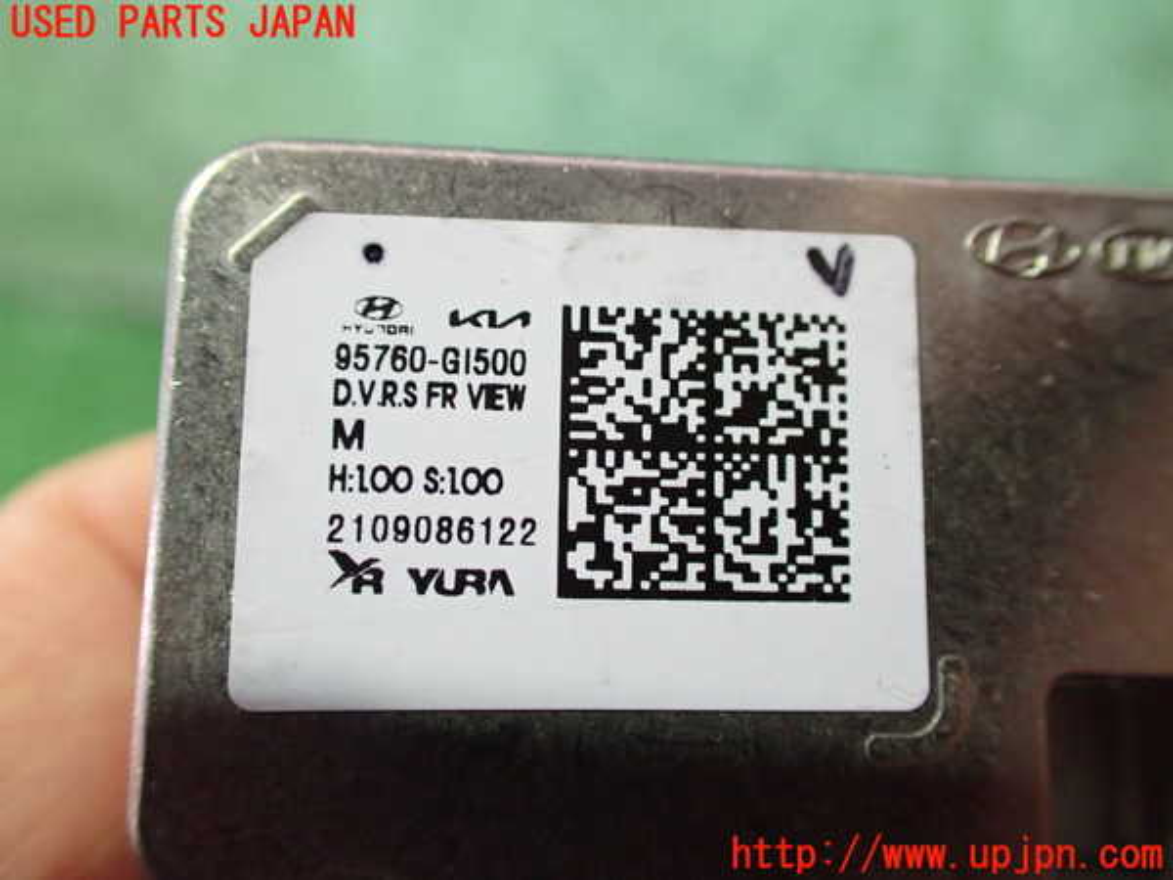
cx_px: 586
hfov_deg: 60.0
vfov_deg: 46.8
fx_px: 1017
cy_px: 440
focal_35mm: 30
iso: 1000
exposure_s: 1/30
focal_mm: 5.4
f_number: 2.3
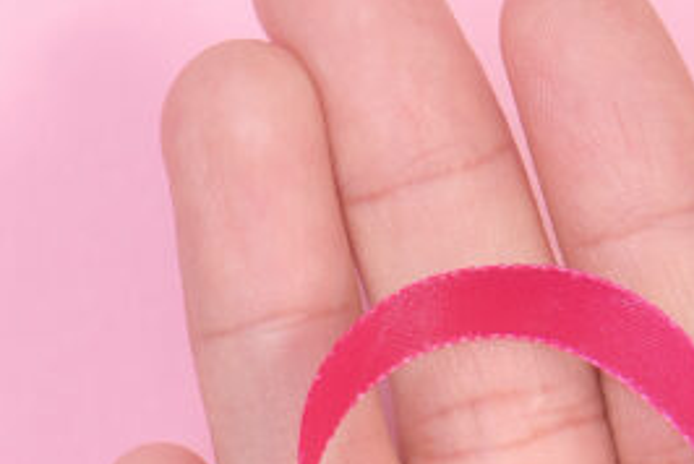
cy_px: 1000
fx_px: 6677
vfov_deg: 3.9
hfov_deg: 5.9
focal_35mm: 346
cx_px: -423
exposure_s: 1/125
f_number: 8
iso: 100
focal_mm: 60
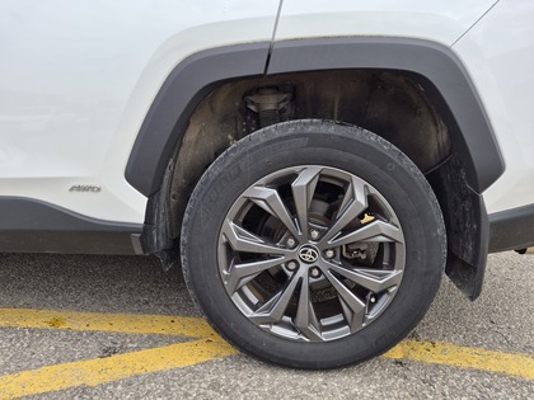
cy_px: 200
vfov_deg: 58.9
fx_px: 355
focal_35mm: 23
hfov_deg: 73.9
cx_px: 267
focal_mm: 5.4
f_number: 1.8
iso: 80
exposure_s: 1/2776
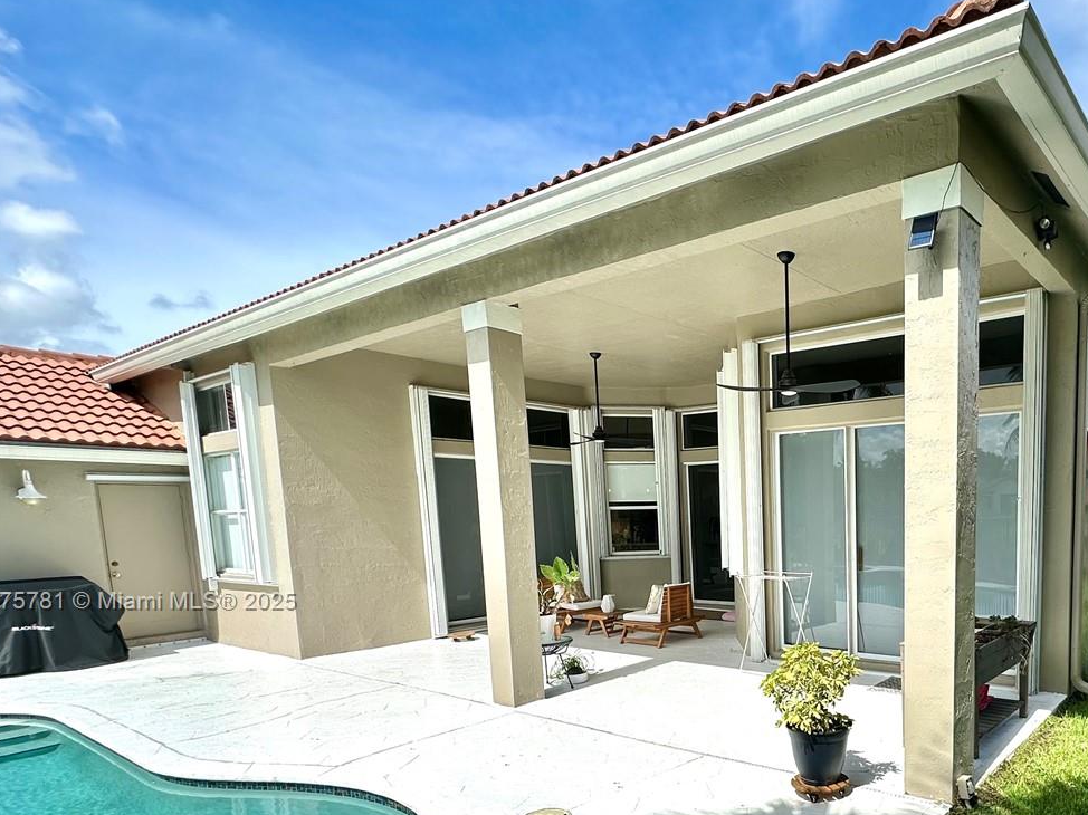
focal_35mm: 23
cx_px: 832
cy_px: 603
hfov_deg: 68.5
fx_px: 723
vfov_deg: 56.2
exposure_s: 1/1383
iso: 40
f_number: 2.2
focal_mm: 2.22
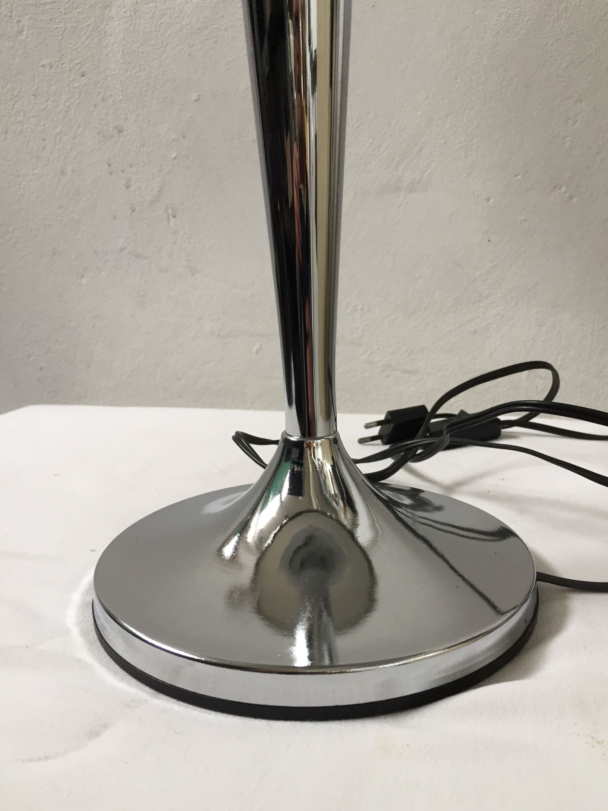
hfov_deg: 48.2
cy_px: 406
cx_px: 304
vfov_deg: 61.7
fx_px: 679
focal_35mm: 29
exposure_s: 1/33
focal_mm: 4.15
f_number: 2.2
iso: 50
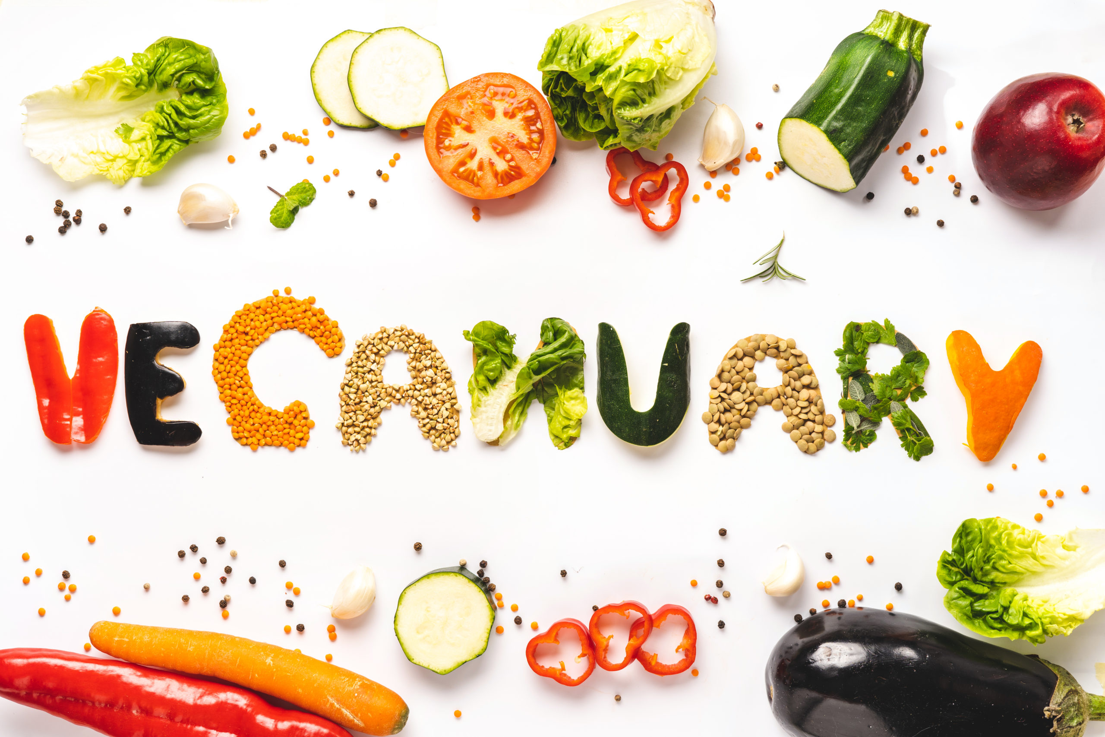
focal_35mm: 50
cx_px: 552
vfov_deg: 27.0
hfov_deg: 39.6
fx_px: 1535
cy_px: 368
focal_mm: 50
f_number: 7.1
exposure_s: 1/125
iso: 100
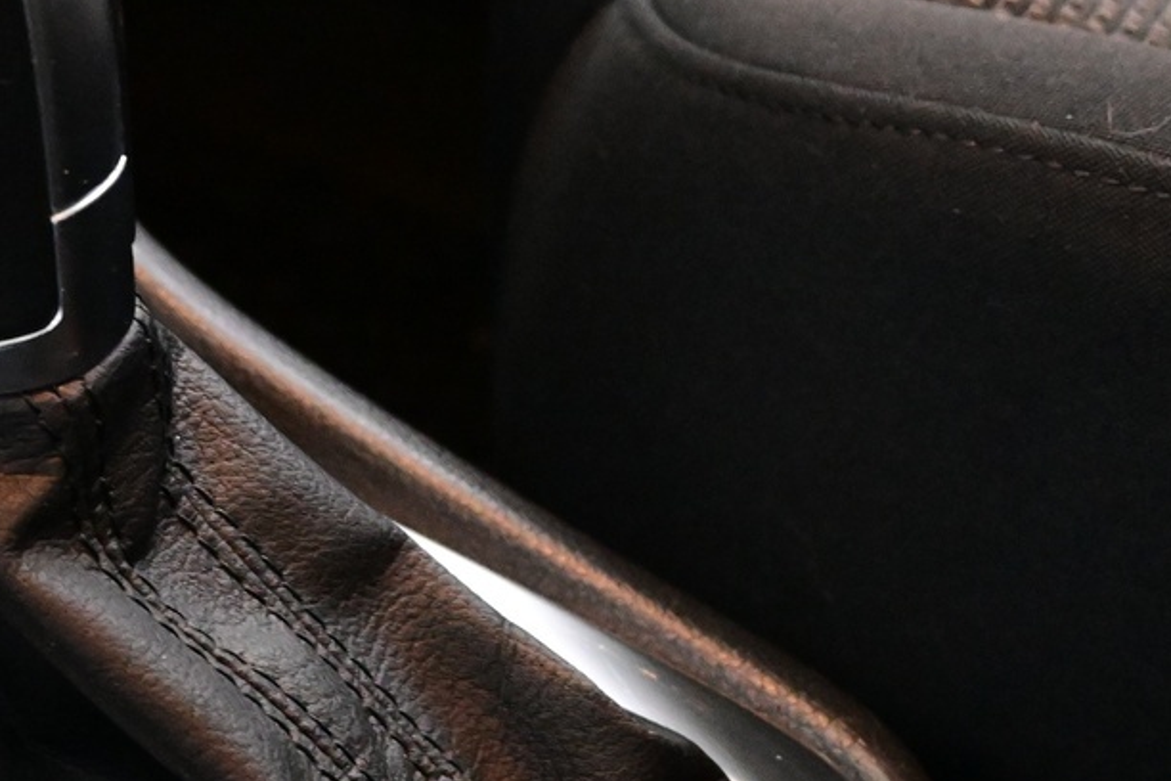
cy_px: 371
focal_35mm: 83
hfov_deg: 23.9
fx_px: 2710
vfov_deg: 16.4
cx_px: 203
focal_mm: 21
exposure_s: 1/30
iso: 7200
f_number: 4
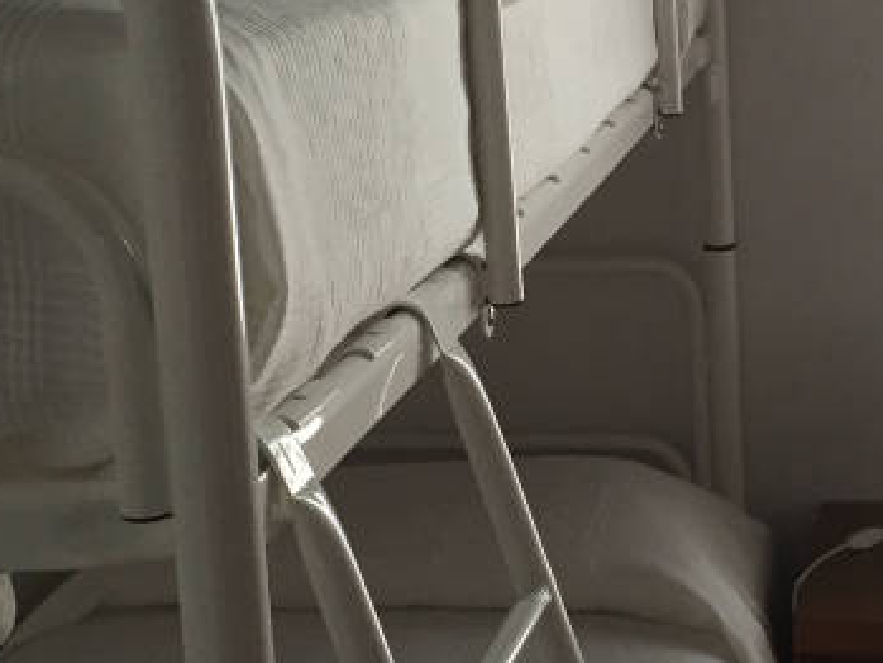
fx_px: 2169
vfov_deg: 17.4
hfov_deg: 22.8
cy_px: 261
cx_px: 650
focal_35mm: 85
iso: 64
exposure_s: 1/33
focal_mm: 4.15
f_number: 2.2
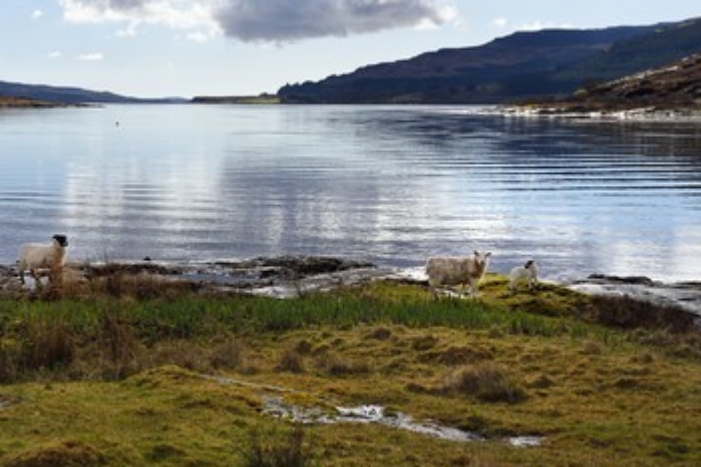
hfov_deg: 33.4
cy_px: 196
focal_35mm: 60
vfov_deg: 22.6
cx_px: 306
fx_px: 1168
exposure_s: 1/400
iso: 200
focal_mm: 50
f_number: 13
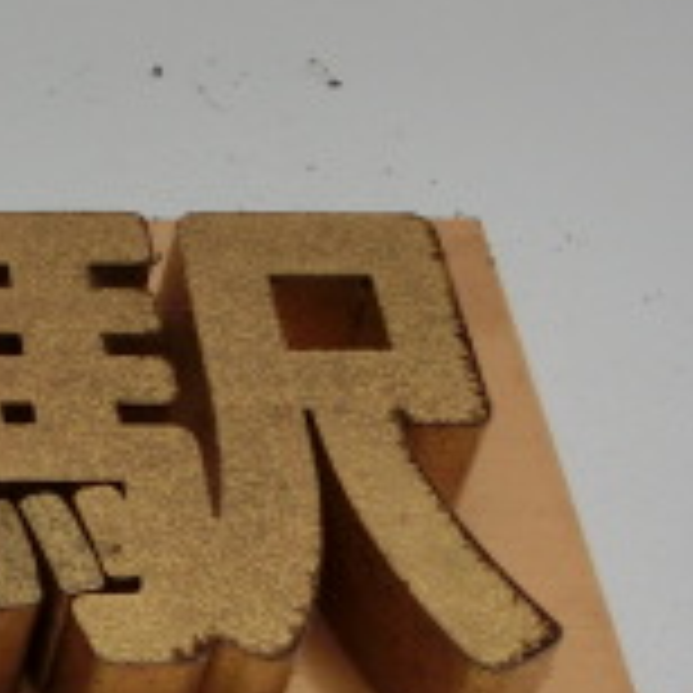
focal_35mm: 143
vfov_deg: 12.2
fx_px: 3239
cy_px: 468
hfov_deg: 11.3
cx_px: -594
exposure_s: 1/125
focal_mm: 6.9
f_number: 4.1
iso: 80
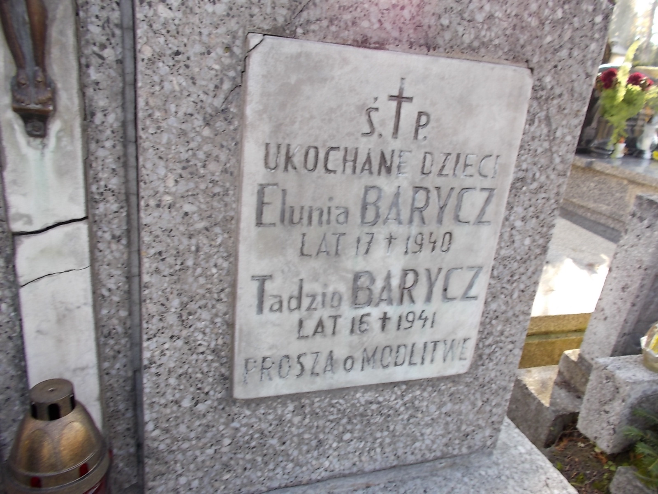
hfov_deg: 60.0
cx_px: 329
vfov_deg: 46.8
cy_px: 247
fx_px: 570
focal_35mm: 30
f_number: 3.4
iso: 80
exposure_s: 1/100
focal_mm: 5.3
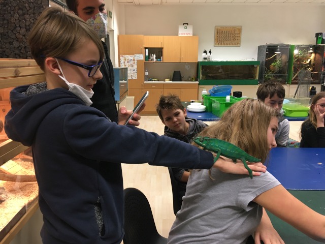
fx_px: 272
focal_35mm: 29
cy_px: 122
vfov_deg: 48.2
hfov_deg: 61.7
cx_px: 162
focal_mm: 4.15
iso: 125
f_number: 2.2
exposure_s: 1/33
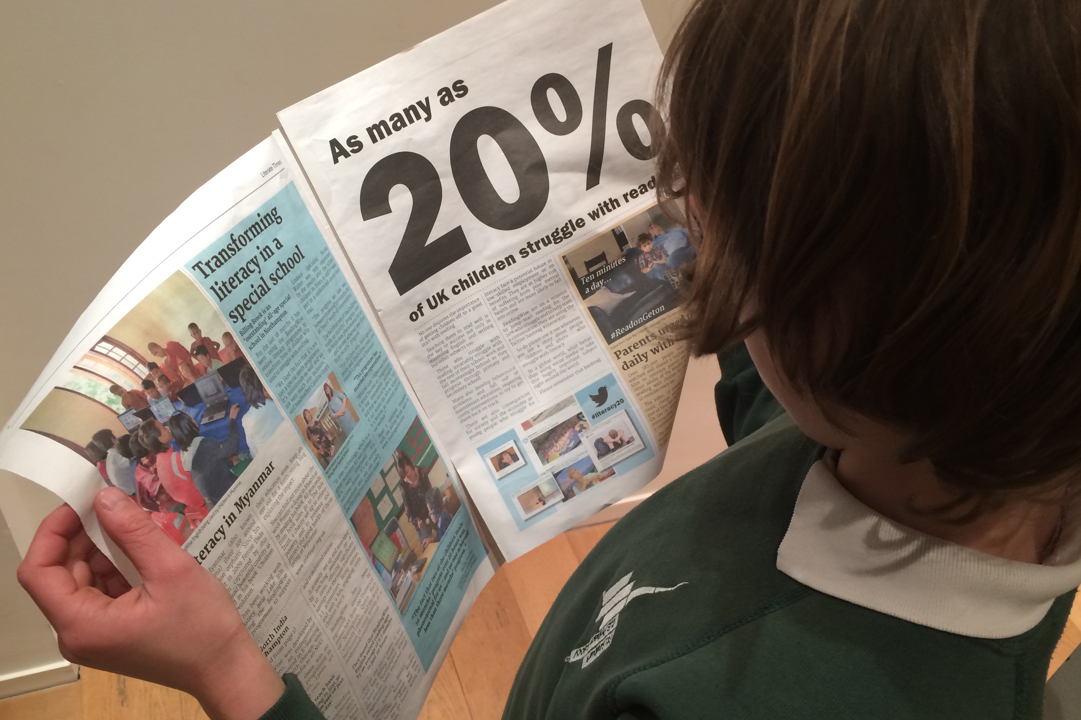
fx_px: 961
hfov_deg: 58.7
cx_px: 541
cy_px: 404
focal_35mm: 32
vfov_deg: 41.0
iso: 80
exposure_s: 1/30
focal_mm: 4.12
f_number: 2.2
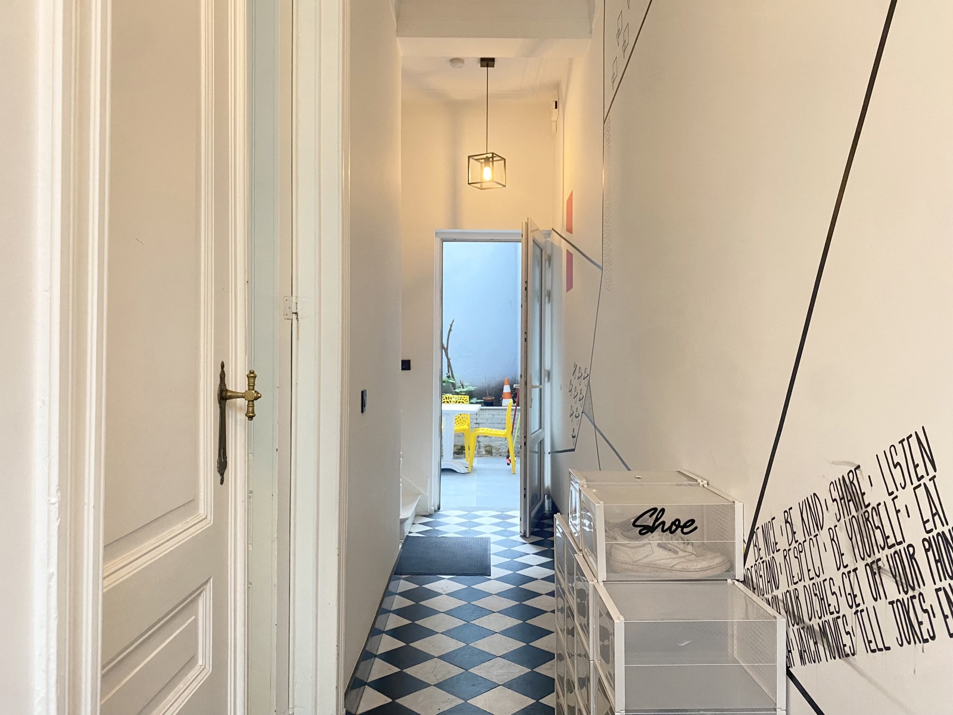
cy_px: 358
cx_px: 476
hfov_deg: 67.3
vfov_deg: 53.1
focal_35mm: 26
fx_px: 716
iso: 320
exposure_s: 1/50
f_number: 1.8
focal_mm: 4.25
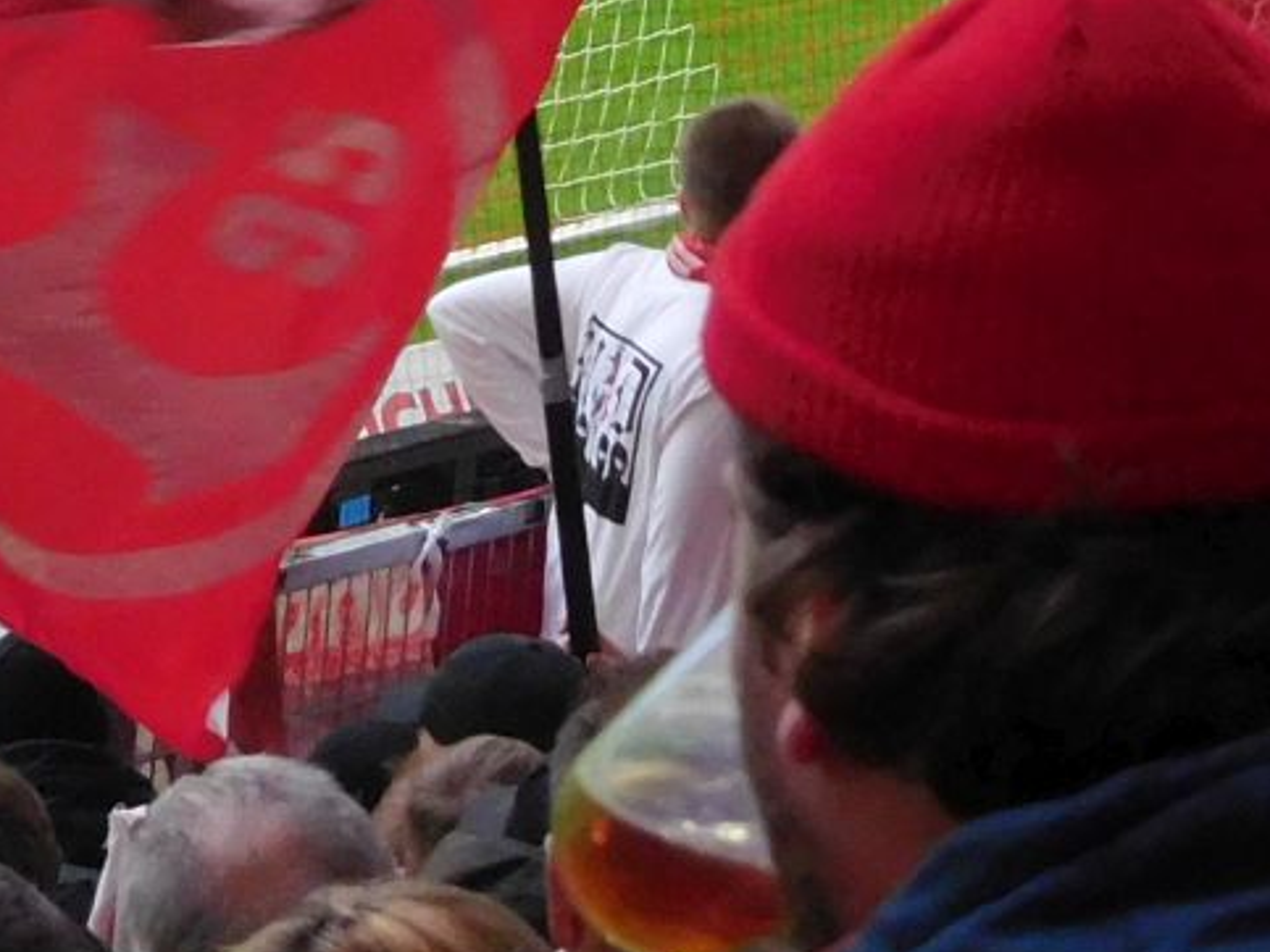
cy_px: -195
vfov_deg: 3.6
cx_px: 118
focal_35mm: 414
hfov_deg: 4.8
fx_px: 15185
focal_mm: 17.8
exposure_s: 1/125
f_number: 4.8
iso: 400
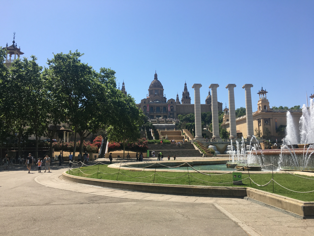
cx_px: 157
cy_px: 118
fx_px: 263
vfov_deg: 48.2
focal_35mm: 29
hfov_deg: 61.7
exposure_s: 1/1399
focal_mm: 4.15
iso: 25
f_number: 2.2
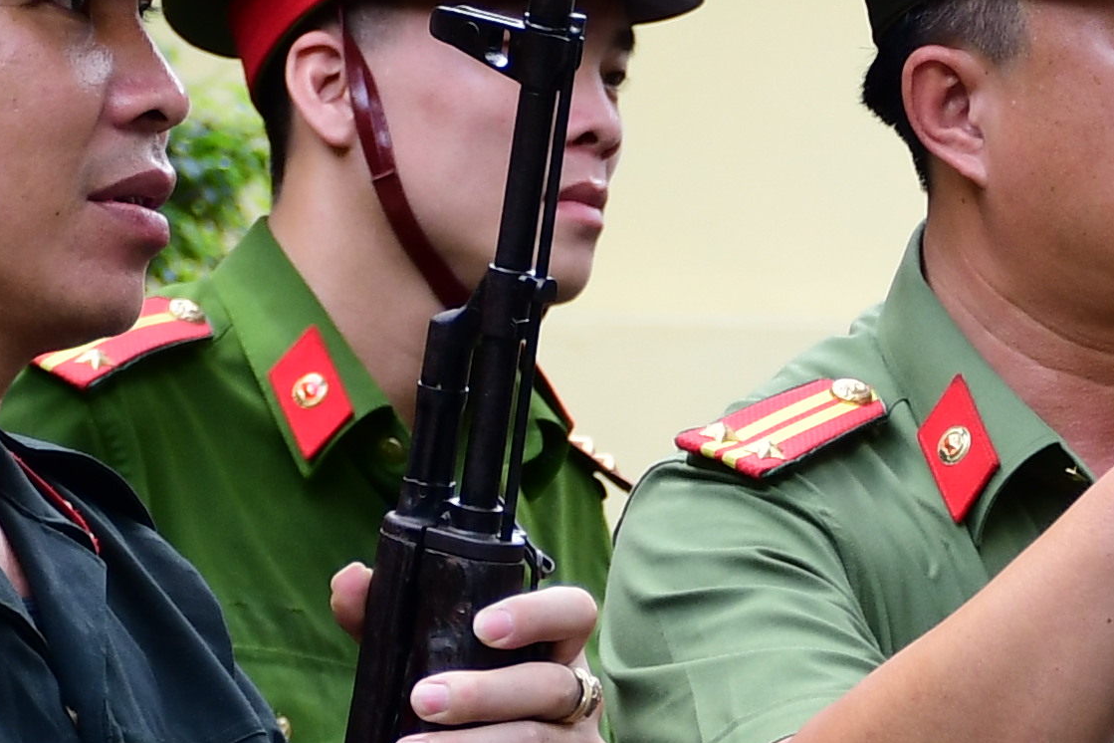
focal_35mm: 418
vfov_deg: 3.3
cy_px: 411
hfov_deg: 4.9
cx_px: 1248
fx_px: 12934
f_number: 4.8
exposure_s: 1/200
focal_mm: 56
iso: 320
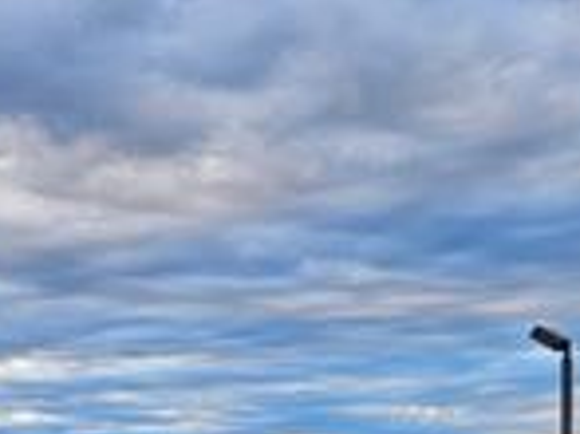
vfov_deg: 14.2
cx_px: 201
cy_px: 556
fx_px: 1674
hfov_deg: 19.6
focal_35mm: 100
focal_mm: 5.4
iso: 32
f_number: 1.8
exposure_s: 1/120
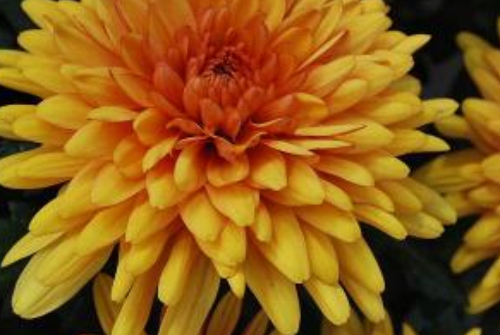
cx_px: 265
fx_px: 1377
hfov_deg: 20.6
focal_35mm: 99
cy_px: 132
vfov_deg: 13.9
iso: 100
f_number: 8
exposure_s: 1/100
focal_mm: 48
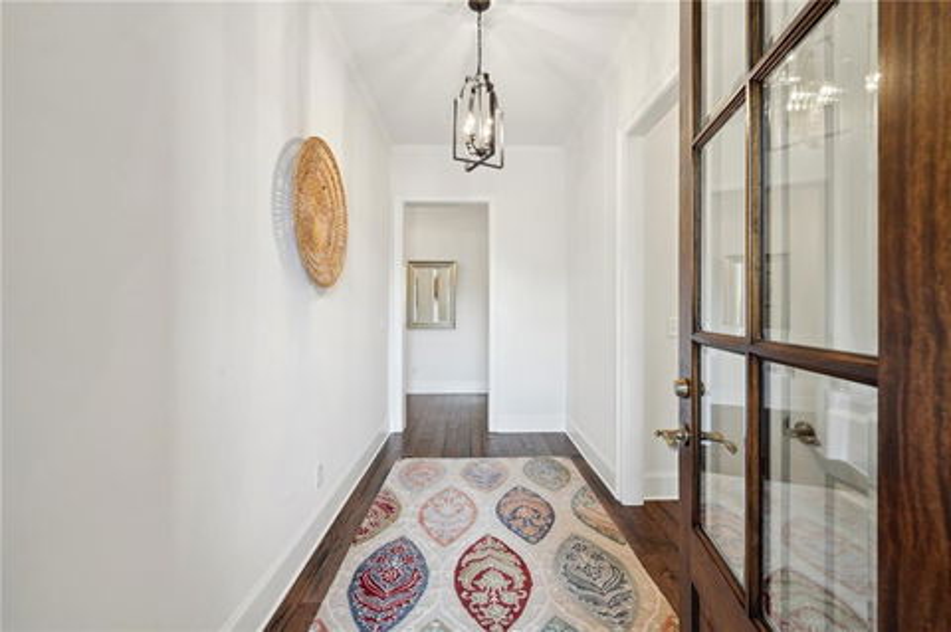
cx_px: 476
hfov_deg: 104.3
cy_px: 316
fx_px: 369
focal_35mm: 14
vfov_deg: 81.1
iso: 200
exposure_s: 1/4
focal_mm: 14
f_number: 8
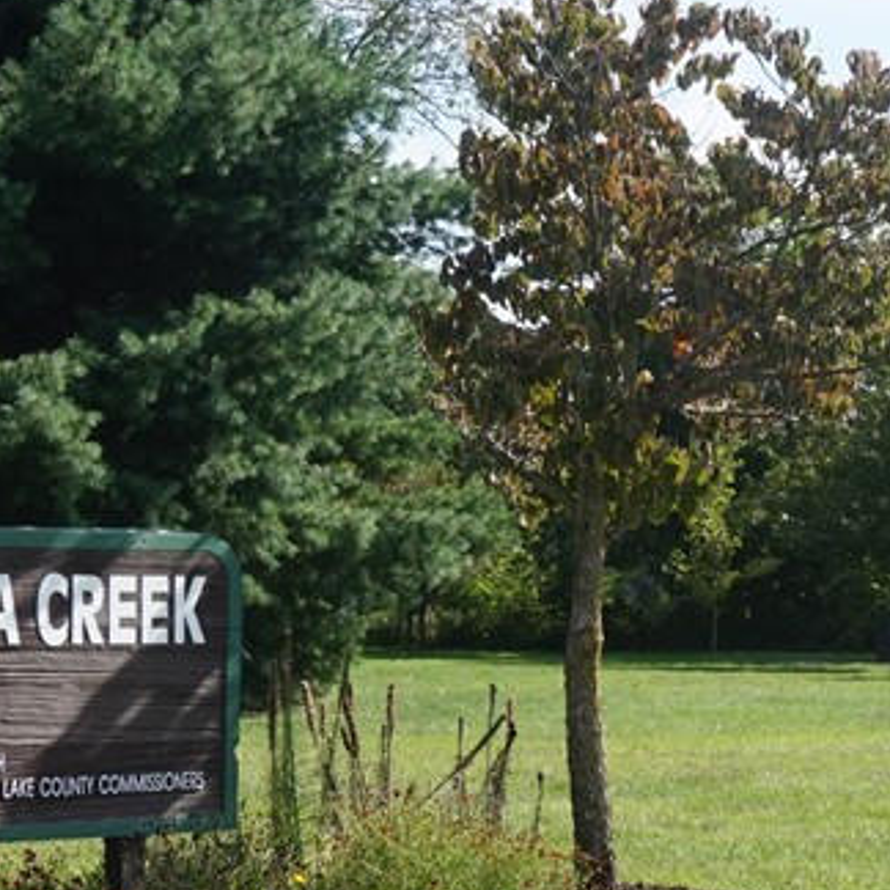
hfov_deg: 15.6
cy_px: 600
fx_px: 3229
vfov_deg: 15.7
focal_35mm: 111
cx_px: 628
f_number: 11
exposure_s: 1/80
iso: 100
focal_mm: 26
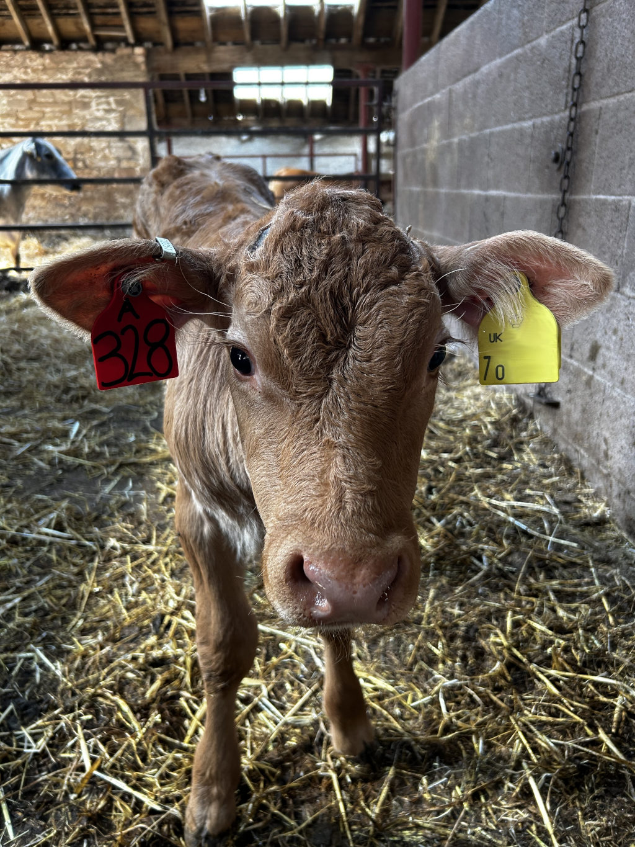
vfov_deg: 67.3
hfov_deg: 53.1
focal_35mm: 26
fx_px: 636
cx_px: 318
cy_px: 424
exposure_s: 1/95
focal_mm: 5.7
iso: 125
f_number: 1.5
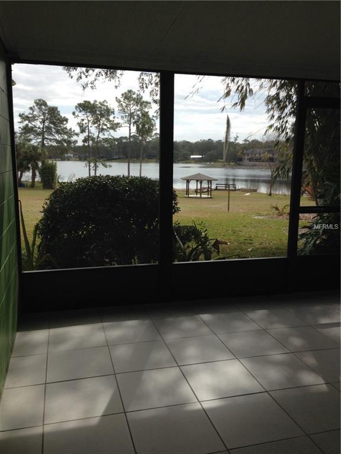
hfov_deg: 42.9
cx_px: 170
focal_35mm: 33
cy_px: 227
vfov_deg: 55.4
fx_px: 433
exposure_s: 1/874
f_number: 2.4
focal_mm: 4.12
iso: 50
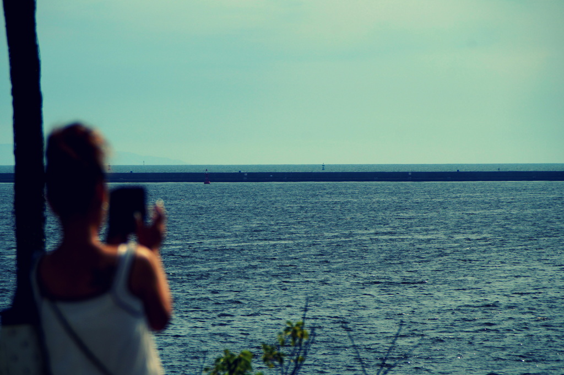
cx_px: 282
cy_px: 188
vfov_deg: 4.6
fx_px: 4694
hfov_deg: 6.9
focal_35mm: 300
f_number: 8
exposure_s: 1/1000
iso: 100
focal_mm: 200
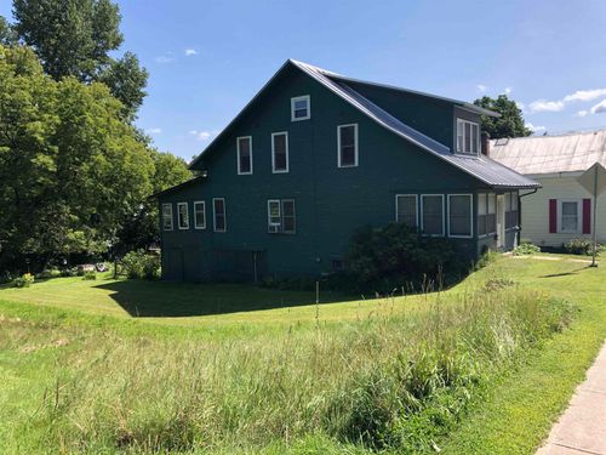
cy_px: 228
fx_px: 490
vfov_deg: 49.7
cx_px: 303
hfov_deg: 63.4
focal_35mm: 28
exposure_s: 1/1312
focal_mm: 4
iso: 20
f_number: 1.8
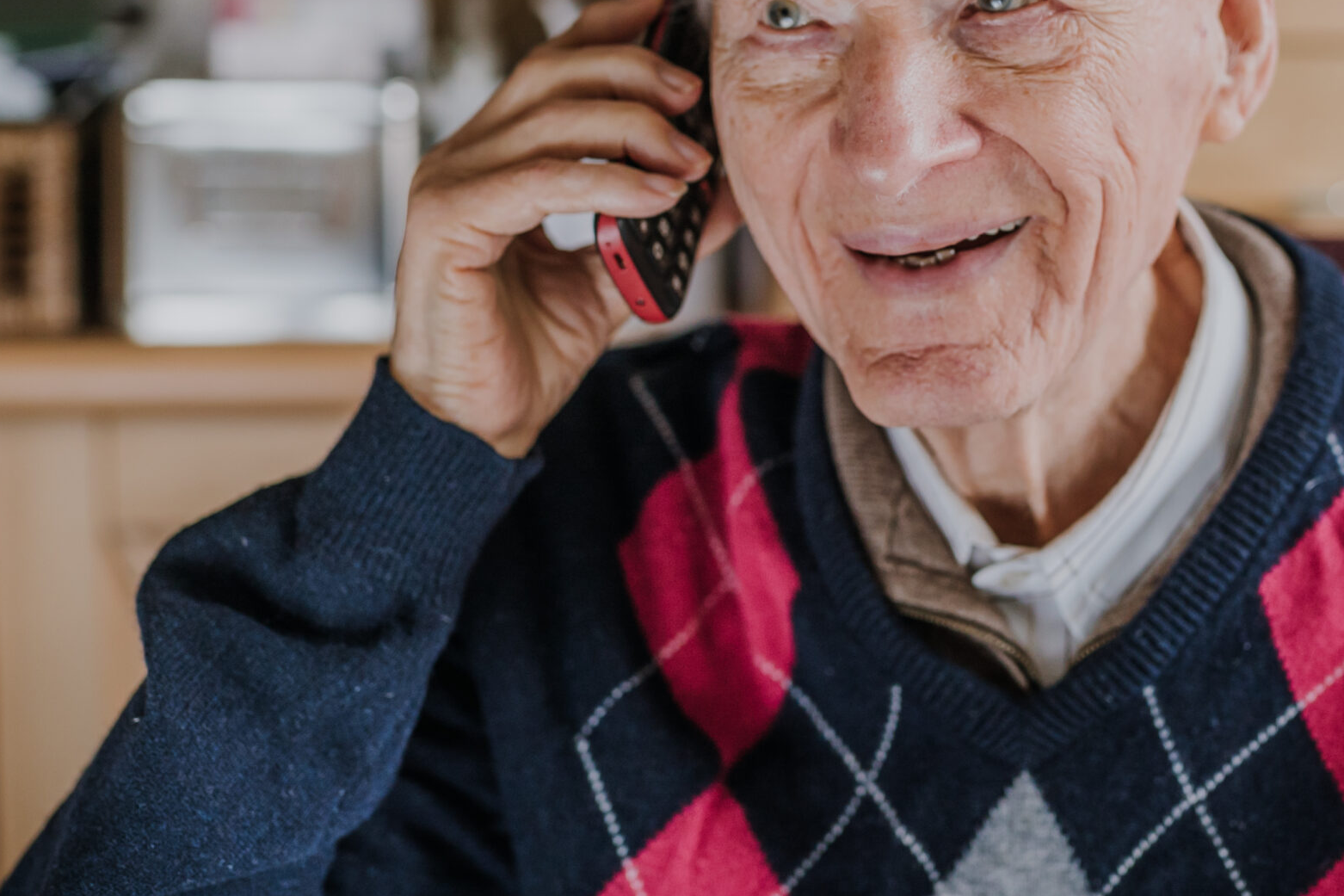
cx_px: 869
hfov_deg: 24.7
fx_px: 3061
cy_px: 249
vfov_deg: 16.6
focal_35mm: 82
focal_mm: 50
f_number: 2.2
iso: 800
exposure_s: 1/500
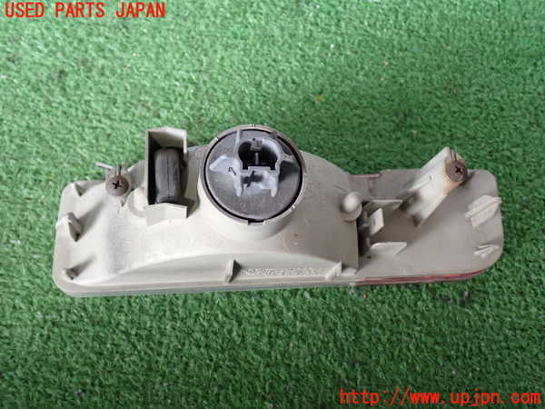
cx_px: 272
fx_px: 567
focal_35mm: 36
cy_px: 204
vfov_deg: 39.7
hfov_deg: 51.4
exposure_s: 1/40
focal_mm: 6.37
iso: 200
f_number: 2.5
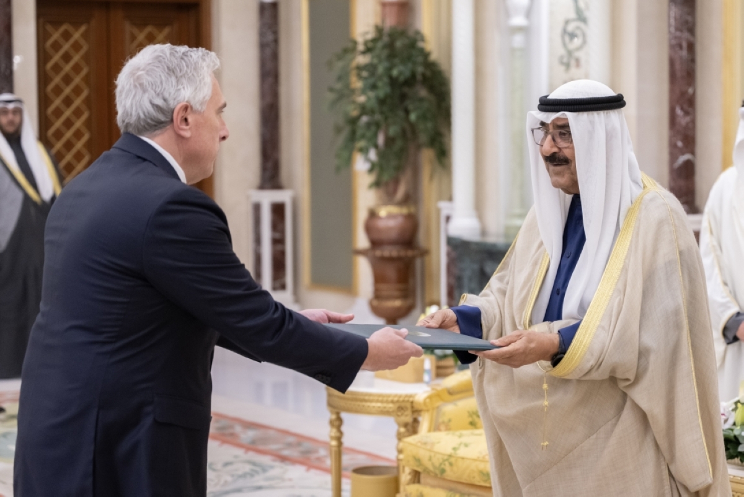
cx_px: 372
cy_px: 248
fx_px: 1448
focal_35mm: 70
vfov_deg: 19.5
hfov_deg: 28.8
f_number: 2.8
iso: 3200
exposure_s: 1/200
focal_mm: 70
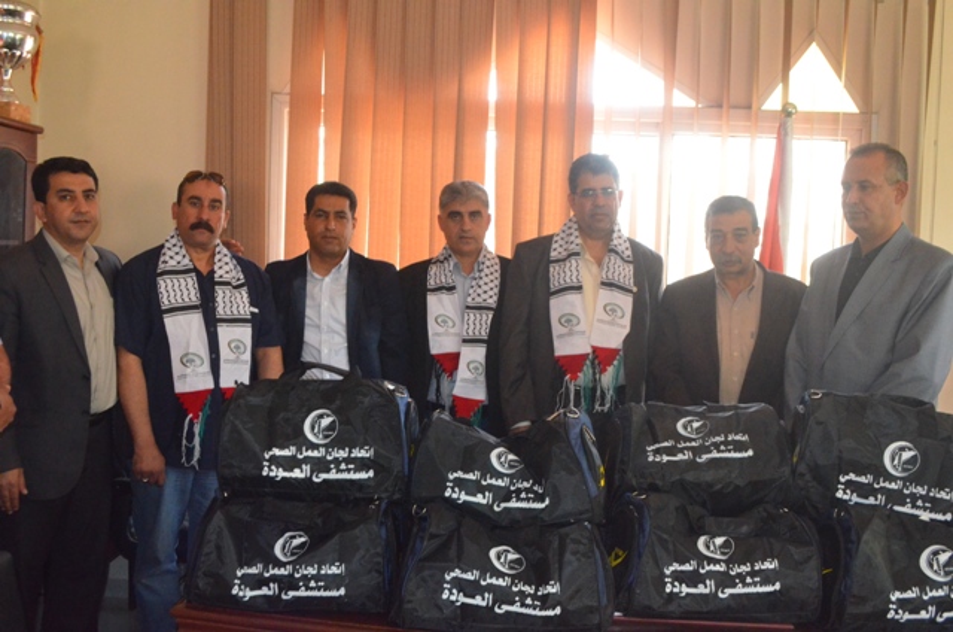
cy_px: 316
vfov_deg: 36.7
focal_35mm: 36
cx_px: 476
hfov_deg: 53.2
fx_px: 951
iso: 5000
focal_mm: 24
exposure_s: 1/60
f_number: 8
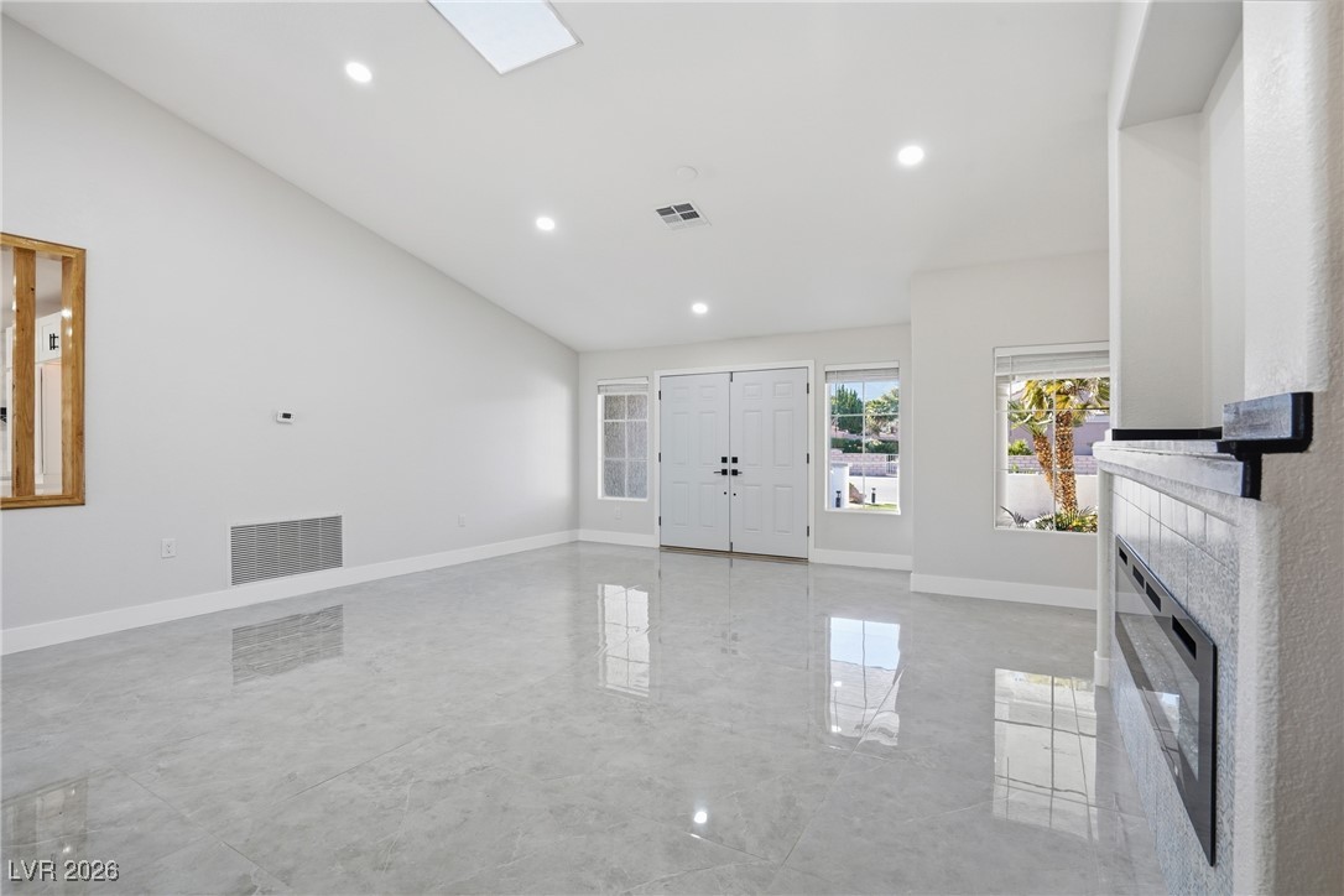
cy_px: 448
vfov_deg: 73.7
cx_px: 672
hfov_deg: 96.7
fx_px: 597
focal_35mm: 16
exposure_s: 1/50
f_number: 9
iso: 160
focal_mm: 16
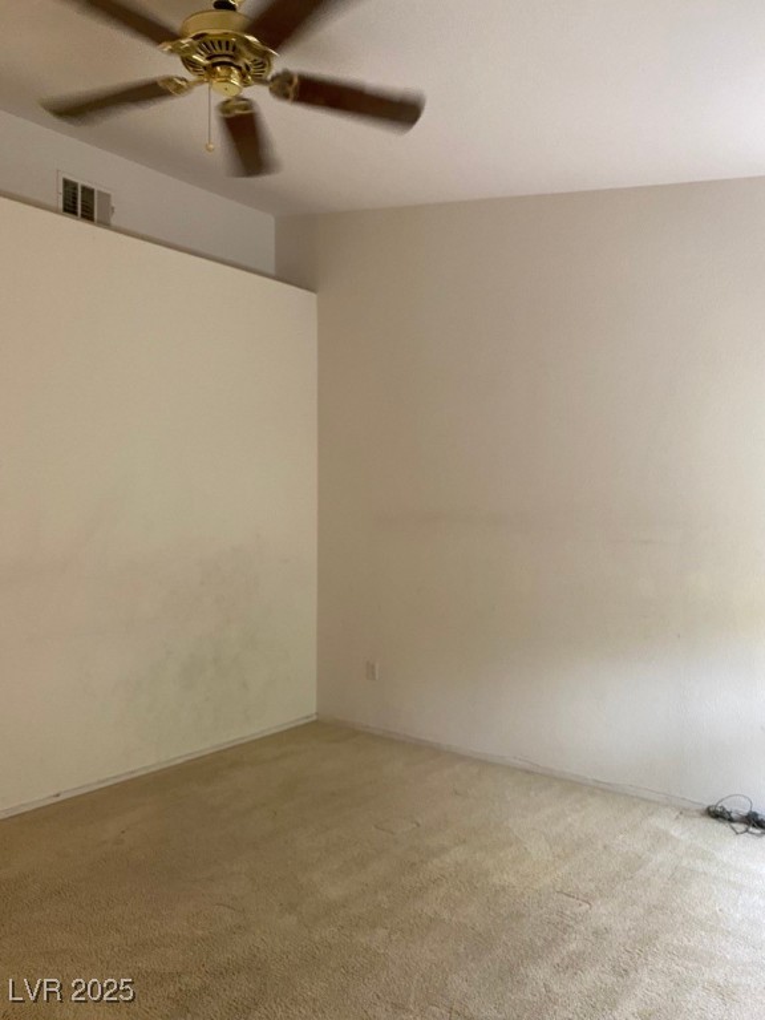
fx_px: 766
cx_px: 382
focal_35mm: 26
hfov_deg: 53.1
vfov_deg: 67.3
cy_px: 510
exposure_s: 1/60
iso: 200
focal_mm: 4.25
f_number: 1.8
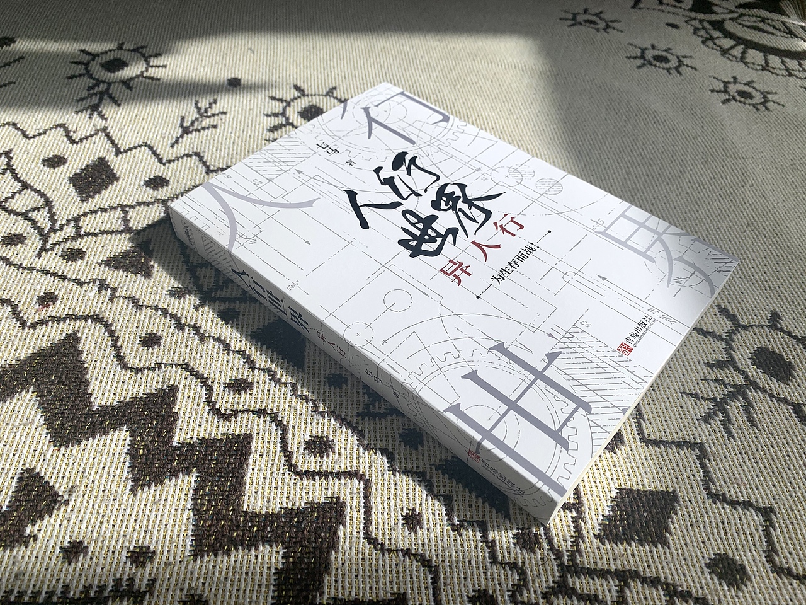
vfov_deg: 53.1
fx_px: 605
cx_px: 403
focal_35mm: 26
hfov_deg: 67.3
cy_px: 302
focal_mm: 4.25
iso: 25
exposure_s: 1/1610
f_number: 1.8
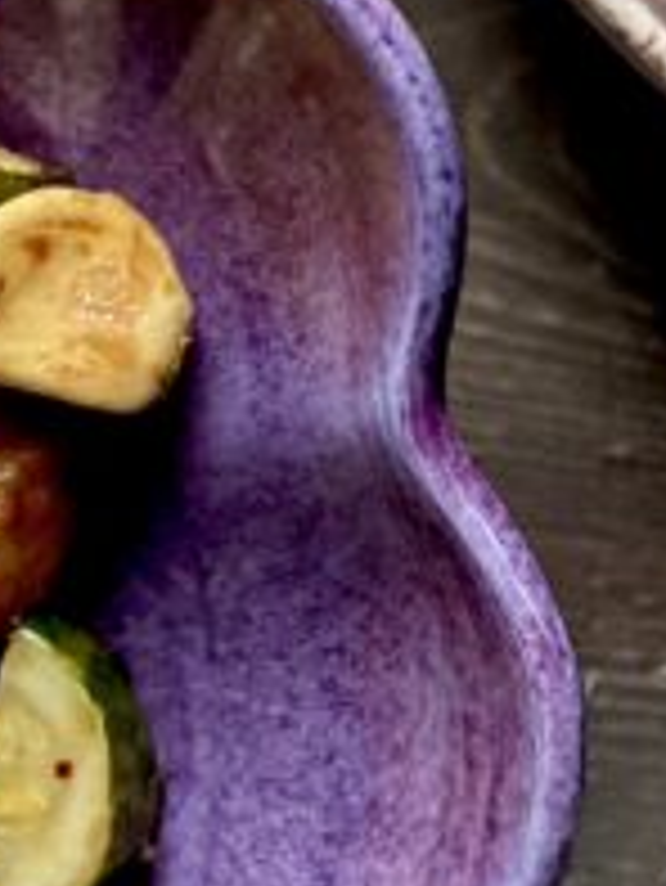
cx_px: -302
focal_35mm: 362
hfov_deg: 4.1
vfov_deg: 5.4
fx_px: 9276
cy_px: -211
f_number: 2.8
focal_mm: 9
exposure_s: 1/99
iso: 250
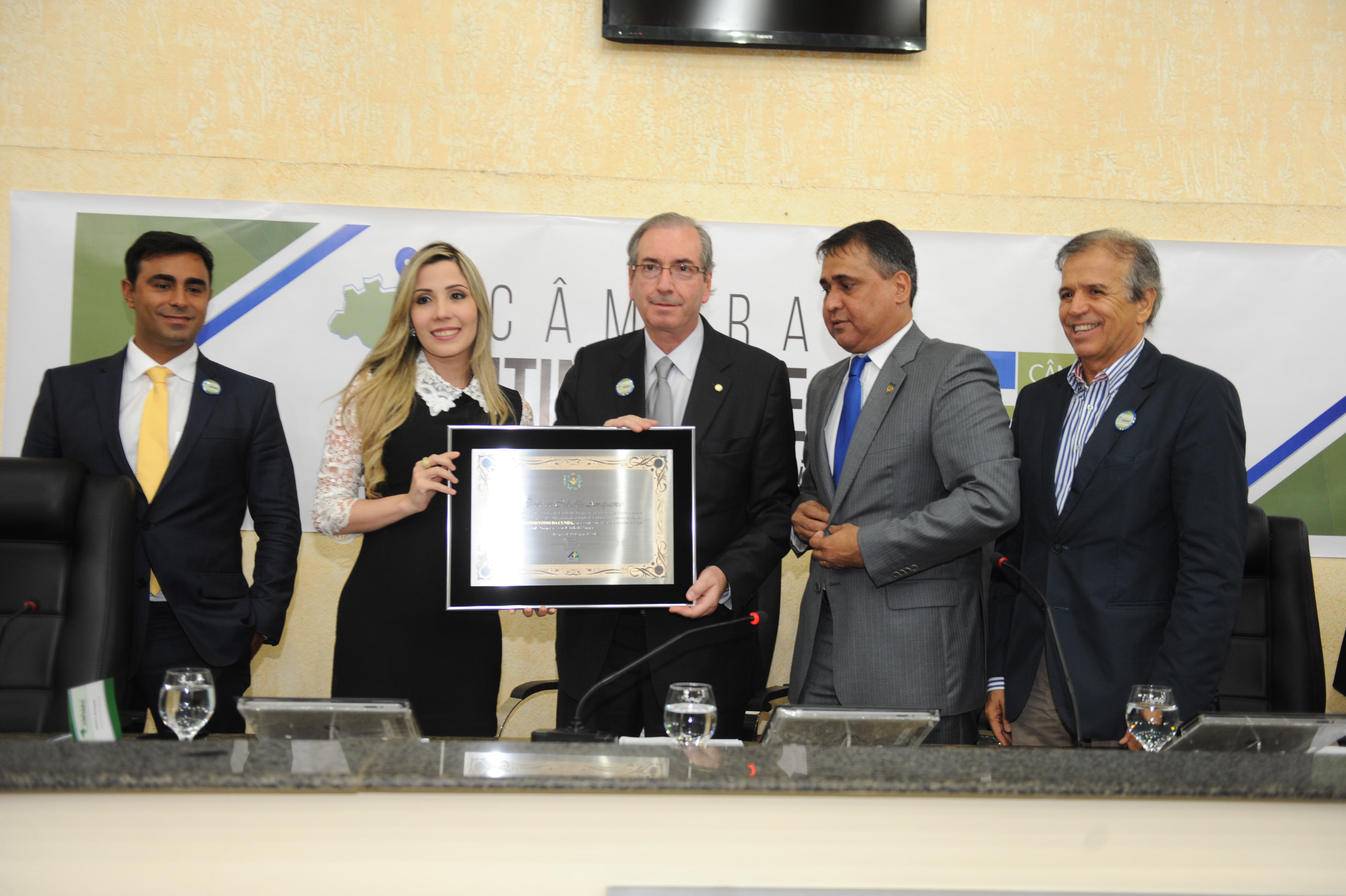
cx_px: 673
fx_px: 1345
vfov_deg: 36.8
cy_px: 448
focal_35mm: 36
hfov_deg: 53.2
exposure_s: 1/60
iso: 800
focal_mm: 36
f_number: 2.8
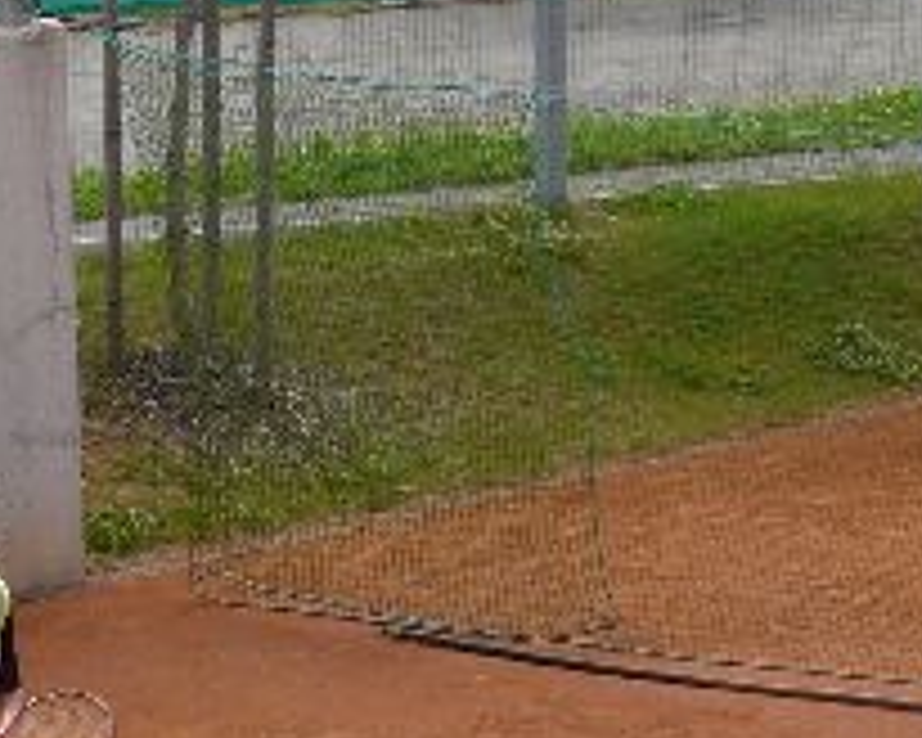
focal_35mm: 271
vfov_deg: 5.7
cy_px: 634
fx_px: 7395
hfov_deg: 7.1
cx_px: 117
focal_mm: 11.7
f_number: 5
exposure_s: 1/250
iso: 100
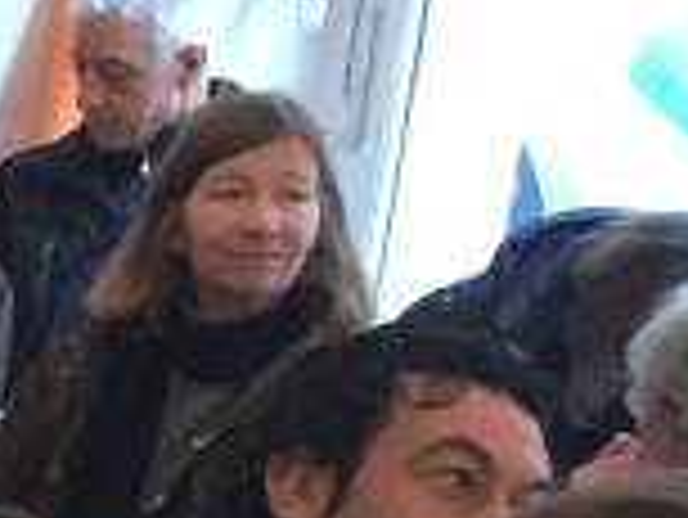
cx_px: -1241
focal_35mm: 194
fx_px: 3859
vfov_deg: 7.6
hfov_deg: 8.7
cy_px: 712
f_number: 2.2
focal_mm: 4.15
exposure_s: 1/33
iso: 200
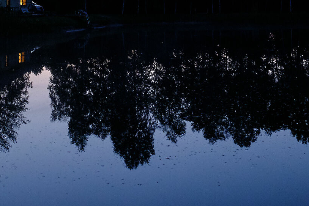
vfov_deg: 22.5
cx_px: 236
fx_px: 481
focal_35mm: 56
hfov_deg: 34.8
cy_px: -32
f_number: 4
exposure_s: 1/9
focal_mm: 12.6
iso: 1600
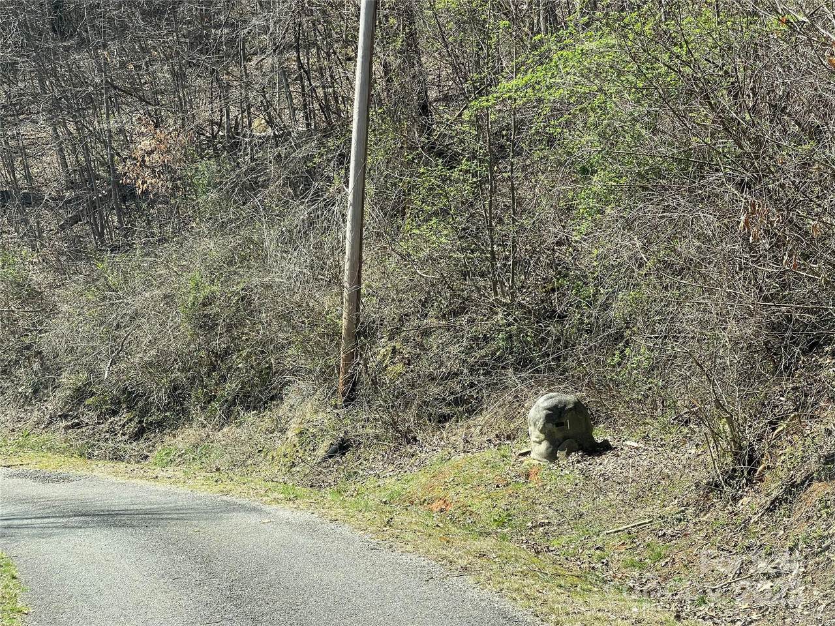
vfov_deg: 22.9
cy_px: 313
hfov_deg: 30.3
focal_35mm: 64
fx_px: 1544
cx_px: 418
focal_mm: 7.5
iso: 20
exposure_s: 1/332
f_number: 2.2
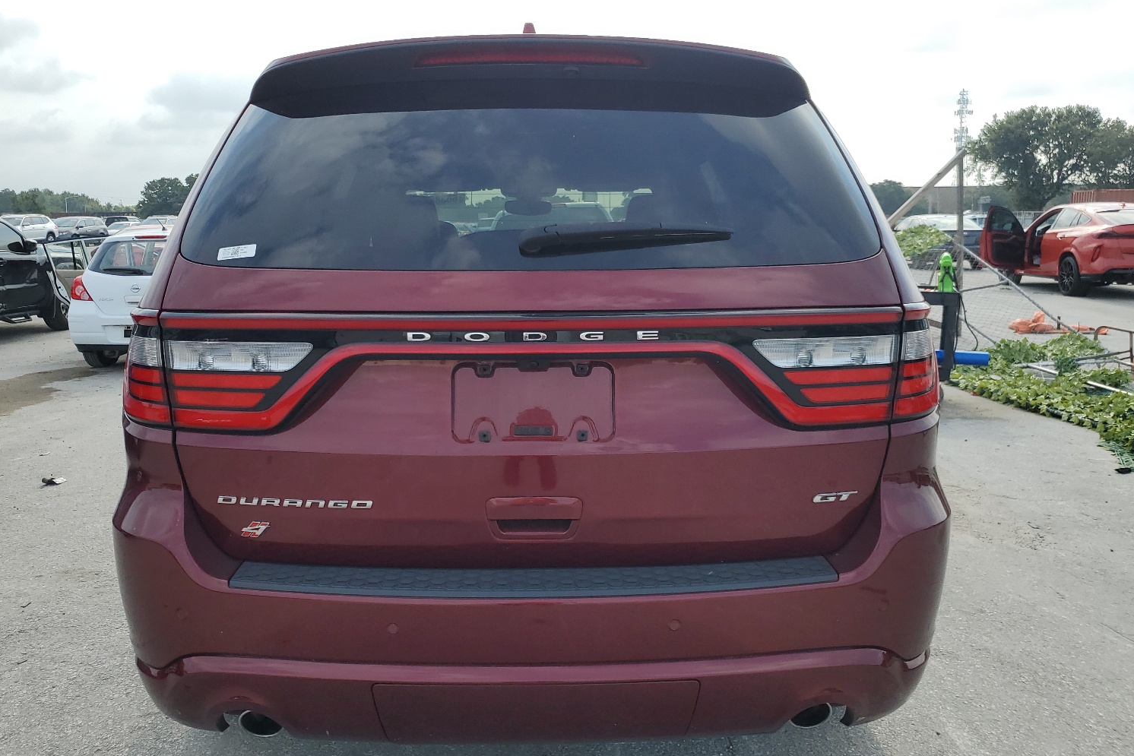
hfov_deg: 63.6
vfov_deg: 45.0
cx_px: 545
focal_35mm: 29
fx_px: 914
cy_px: 368
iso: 50
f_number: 1.5
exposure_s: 1/2000
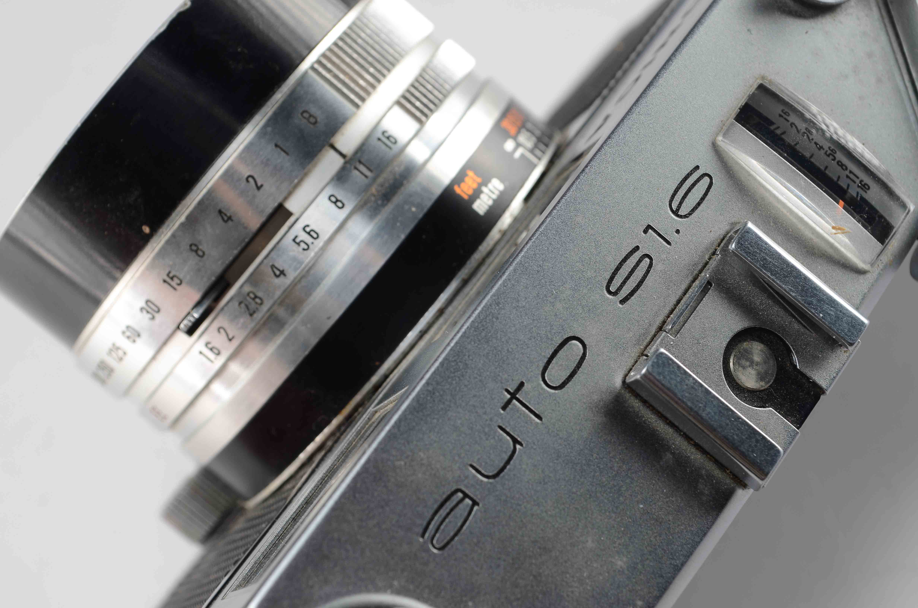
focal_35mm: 72
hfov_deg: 28.1
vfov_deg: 18.8
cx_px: 459
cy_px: 304
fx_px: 1832
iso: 100
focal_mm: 48
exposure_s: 1/80
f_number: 11
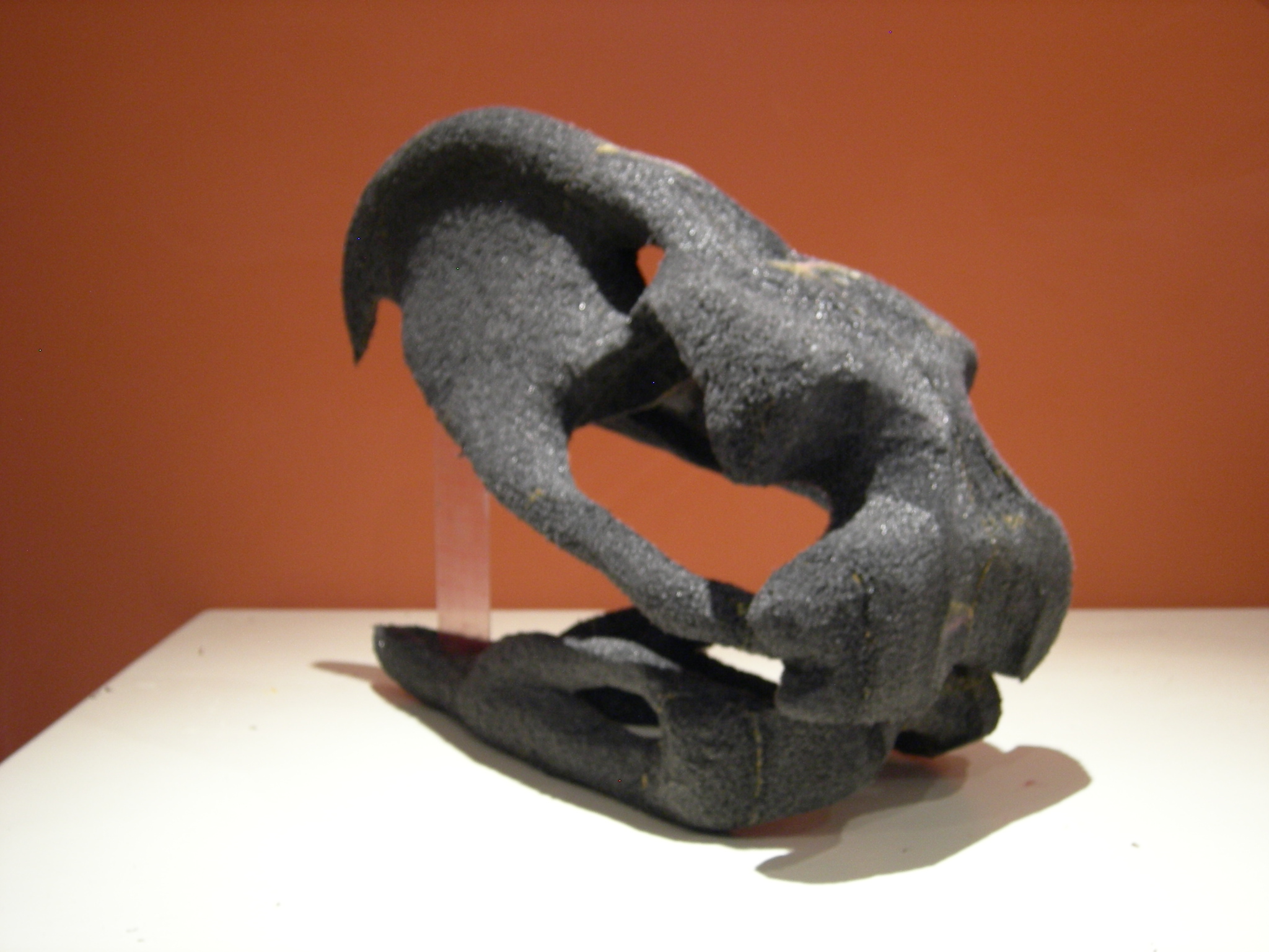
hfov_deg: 42.9
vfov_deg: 32.9
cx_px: 634
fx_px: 1613
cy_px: 476
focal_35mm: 44
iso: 173
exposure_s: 1/3.9
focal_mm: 9.1
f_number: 2.9
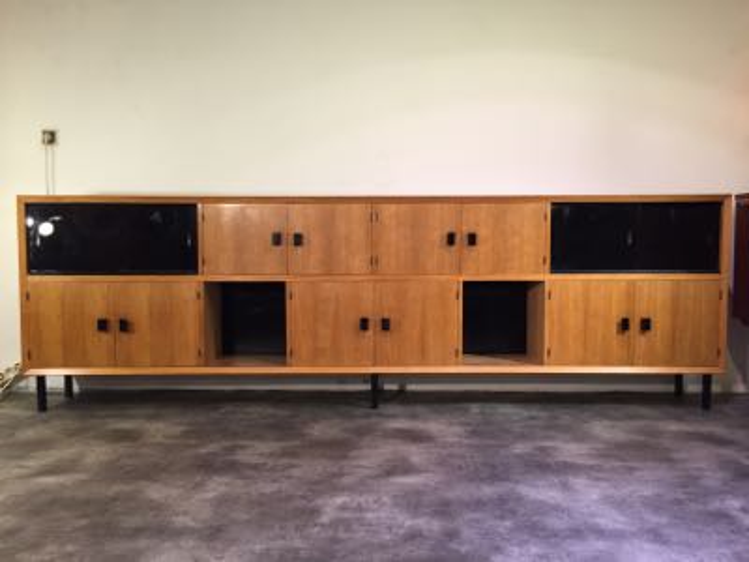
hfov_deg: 61.7
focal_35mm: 29
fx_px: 627
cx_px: 374
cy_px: 281
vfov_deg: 48.2
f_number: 2.2
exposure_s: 1/33
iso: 80
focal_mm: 4.15
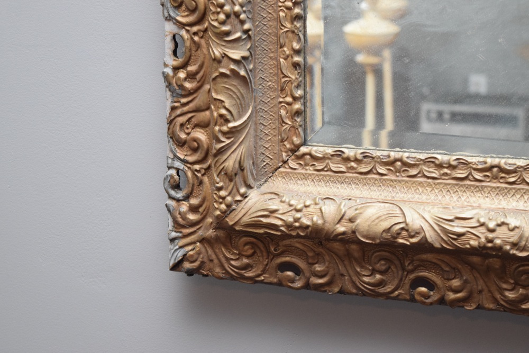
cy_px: 176
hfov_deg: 24.6
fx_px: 1212
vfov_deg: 16.6
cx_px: 264
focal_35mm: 82
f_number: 5.6
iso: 2200
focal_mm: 55
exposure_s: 1/60
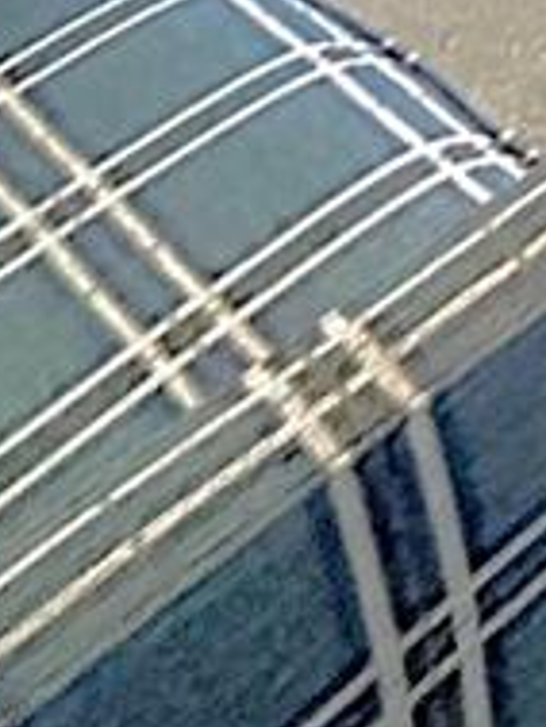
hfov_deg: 10.7
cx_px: 1673
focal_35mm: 89
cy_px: -1112
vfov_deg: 13.8
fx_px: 1870
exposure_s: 1/60
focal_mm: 2.22
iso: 800
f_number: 2.2
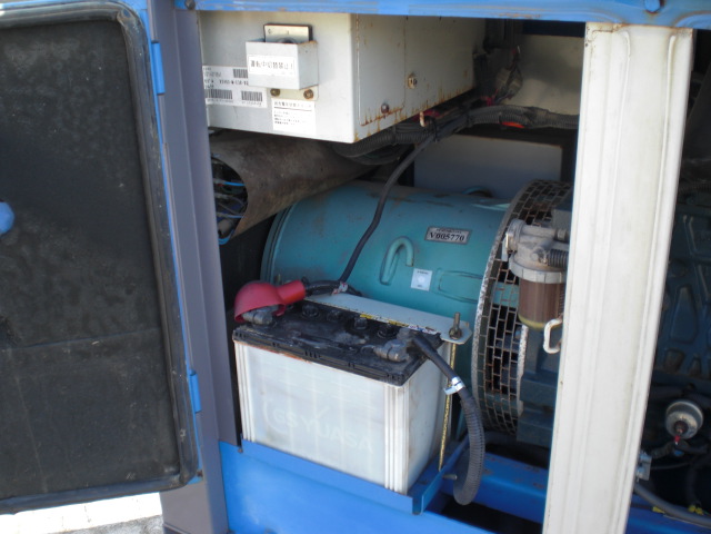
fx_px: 781
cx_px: 356
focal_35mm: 38
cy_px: 267
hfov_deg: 49.0
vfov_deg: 37.7
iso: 64
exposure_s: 1/80
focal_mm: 6.3
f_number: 3.1
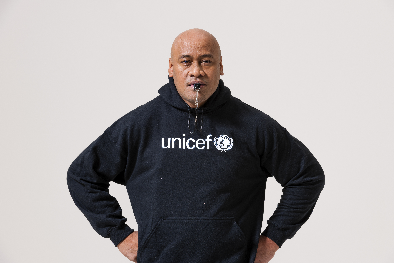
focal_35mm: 130
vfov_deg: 10.5
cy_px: 132
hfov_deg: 15.8
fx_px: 1423
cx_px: 197
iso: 50
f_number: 11
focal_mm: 130
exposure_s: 1/80
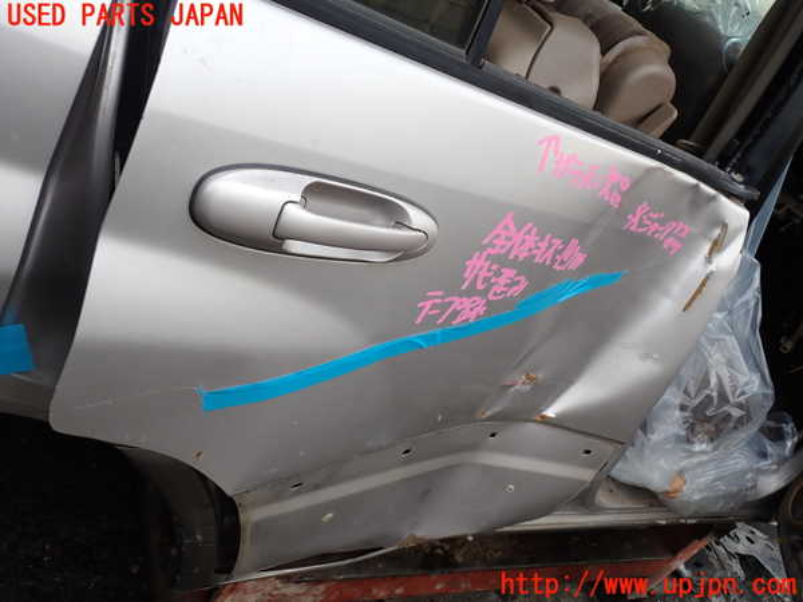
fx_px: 696
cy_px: 301
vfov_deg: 46.8
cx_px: 402
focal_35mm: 30
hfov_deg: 60.0
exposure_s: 1/125
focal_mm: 5.4
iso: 100
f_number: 3.2
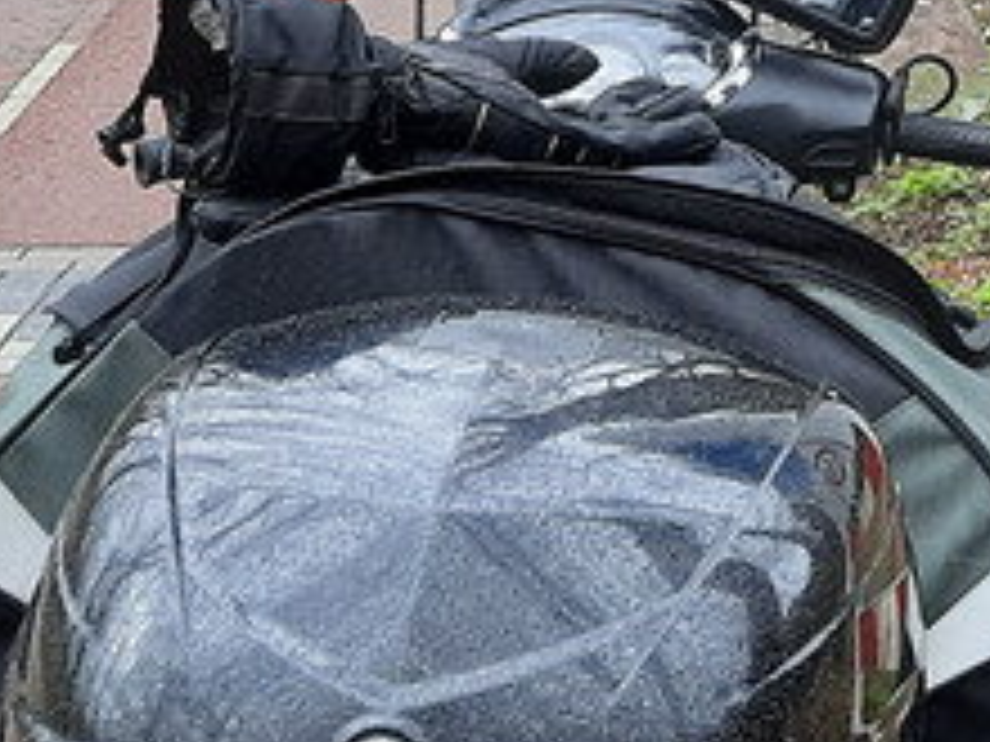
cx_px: 1145
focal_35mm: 121
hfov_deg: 15.7
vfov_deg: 11.7
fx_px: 3461
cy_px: -351
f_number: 2
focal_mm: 4.6
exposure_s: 1/200
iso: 32
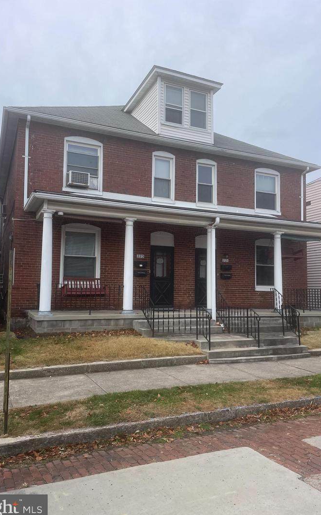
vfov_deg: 66.5
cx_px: 159
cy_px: 261
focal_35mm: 28
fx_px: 392
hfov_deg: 44.5
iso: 32
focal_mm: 4.2
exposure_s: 1/1887
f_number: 1.6
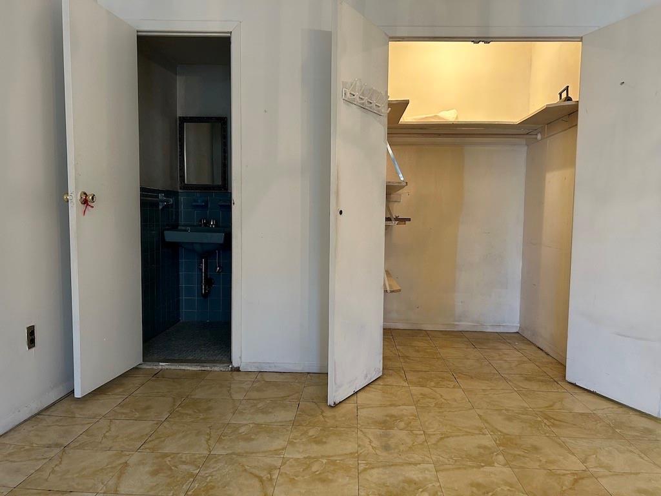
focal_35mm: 26
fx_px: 496
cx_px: 330
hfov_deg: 67.3
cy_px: 248
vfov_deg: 53.1
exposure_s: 1/60
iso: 160
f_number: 1.5
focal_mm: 5.7
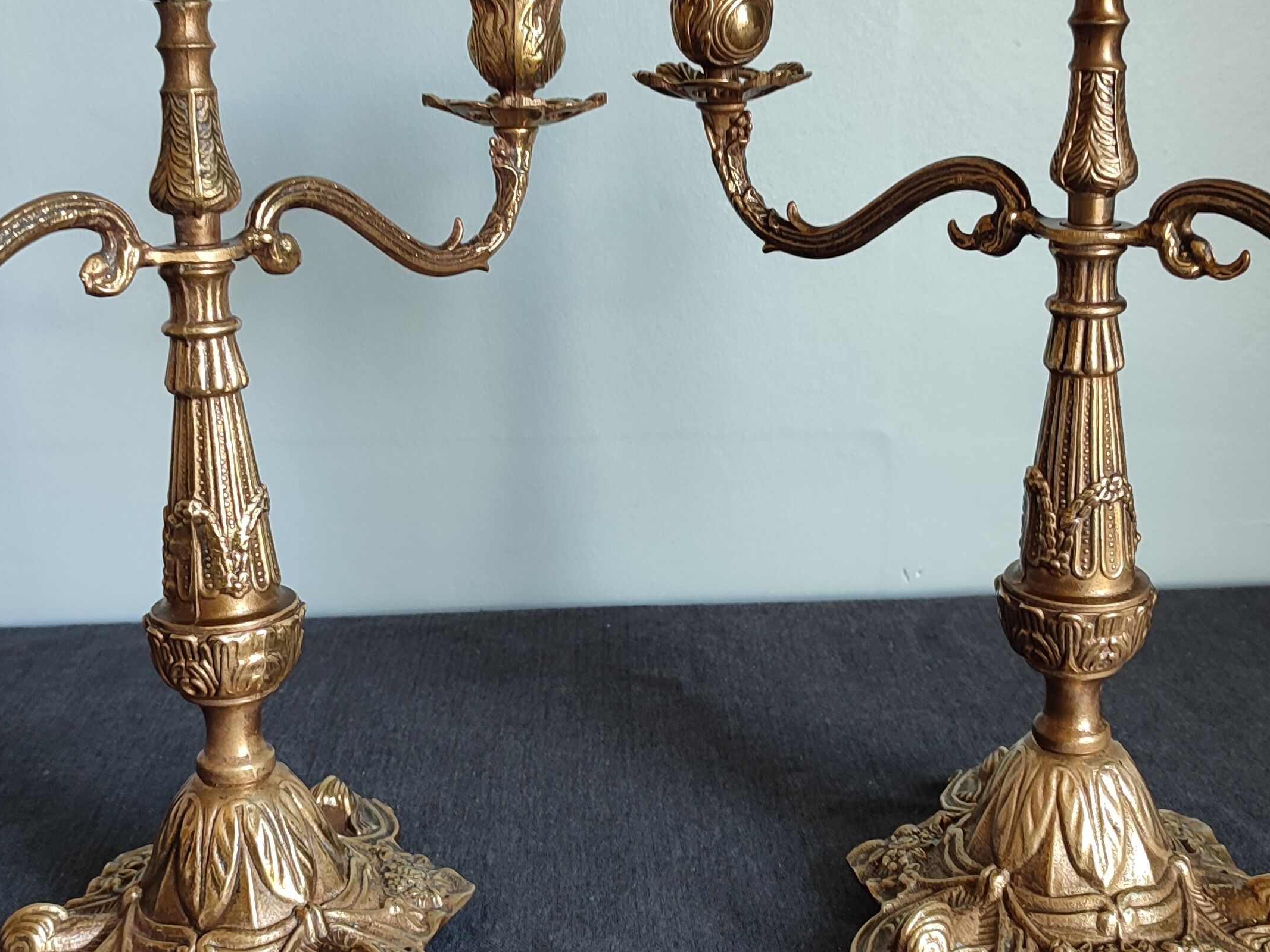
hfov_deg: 42.1
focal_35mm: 45
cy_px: 387
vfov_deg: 32.1
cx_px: 632
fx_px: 1651
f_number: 1.89
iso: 262
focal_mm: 5.89
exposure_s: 1/33
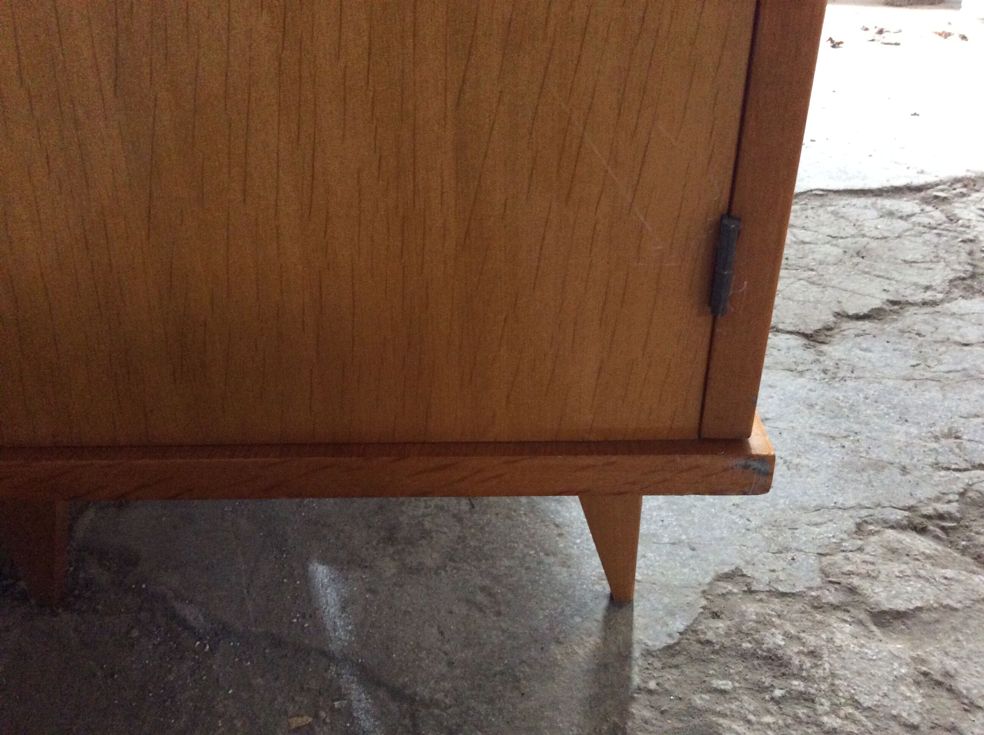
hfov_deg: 56.9
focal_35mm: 32
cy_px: 368
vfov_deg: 44.1
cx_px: 492
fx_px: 908
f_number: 2.4
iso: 320
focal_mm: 3.3
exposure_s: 1/25
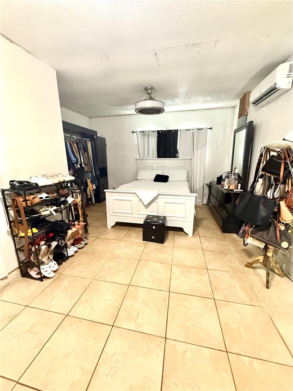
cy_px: 196
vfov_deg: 102.1
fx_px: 158
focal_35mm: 14
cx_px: 146
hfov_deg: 85.7
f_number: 2.2
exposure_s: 1/60
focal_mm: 2.22
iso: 800
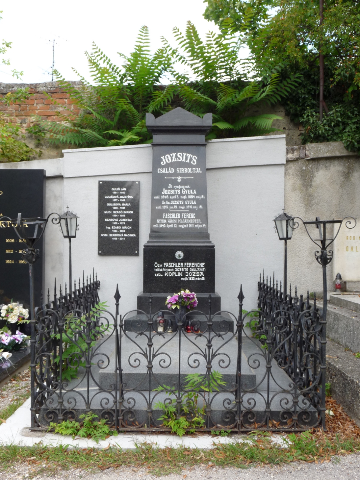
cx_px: 180
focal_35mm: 35
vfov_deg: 52.6
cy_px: 240
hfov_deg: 40.7
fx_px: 485
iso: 100
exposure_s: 1/200
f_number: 4
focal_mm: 6.2
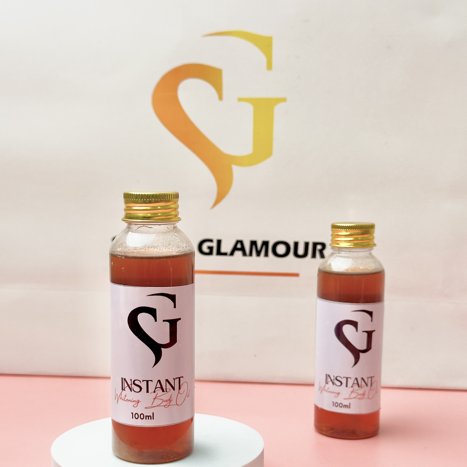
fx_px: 870
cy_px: 304
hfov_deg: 30.0
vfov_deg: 29.9
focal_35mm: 57
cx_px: 232
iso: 64
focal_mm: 6.86
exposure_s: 1/156
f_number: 1.78
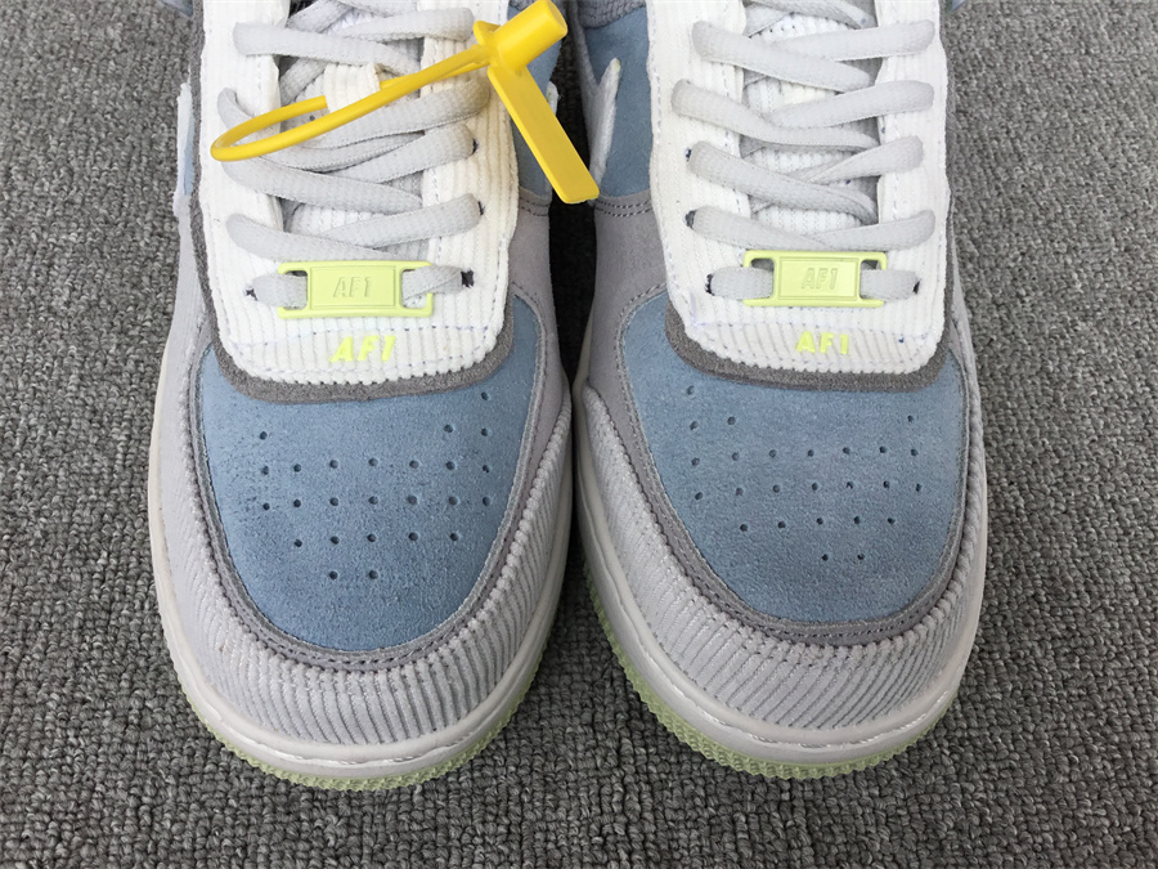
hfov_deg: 58.4
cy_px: 434
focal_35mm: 31
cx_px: 579
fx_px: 1037
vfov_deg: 45.4
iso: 25
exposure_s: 1/331
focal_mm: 3.3
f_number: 2.4
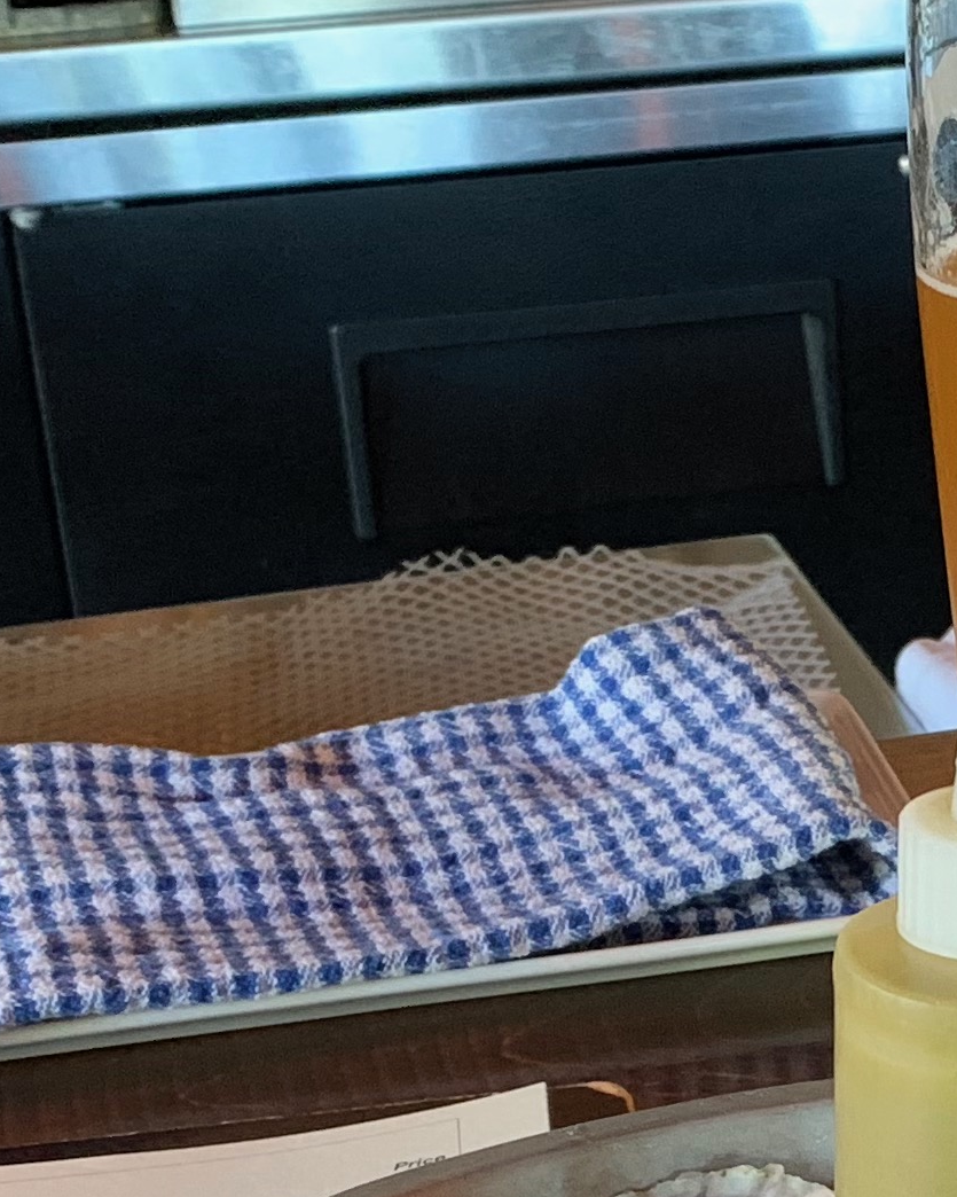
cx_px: 1134
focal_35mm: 98
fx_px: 3470
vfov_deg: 19.3
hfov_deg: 15.2
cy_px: 1053
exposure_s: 1/30
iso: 400
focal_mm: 4.25
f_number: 1.8
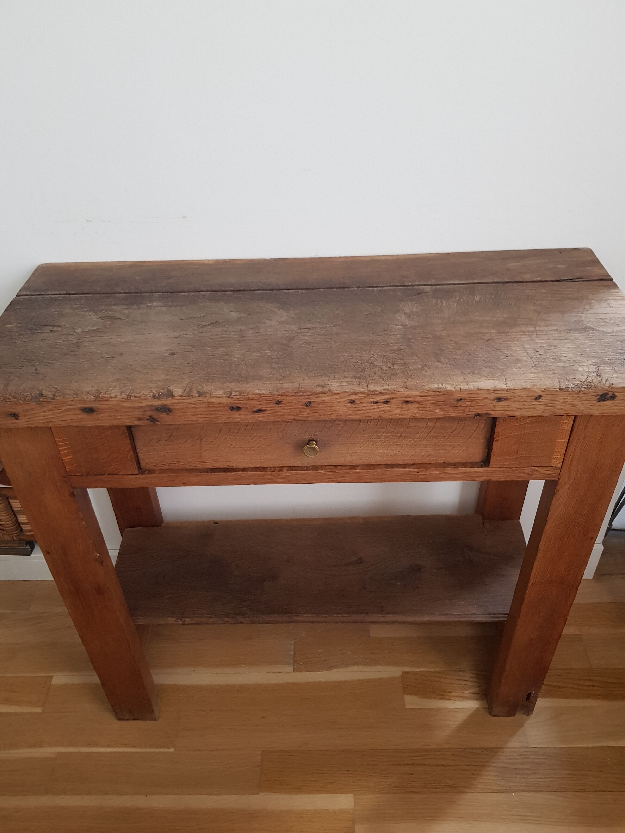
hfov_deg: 53.1
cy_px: 416
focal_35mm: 26
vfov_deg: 67.3
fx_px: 626
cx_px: 312
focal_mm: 4.2
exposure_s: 1/26
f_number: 1.7
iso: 200
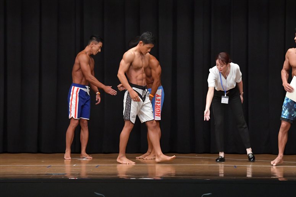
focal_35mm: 187
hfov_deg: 11.0
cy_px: 98
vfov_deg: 7.3
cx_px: 148
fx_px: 1537
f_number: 5.6
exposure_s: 1/400
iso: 6400
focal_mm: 125
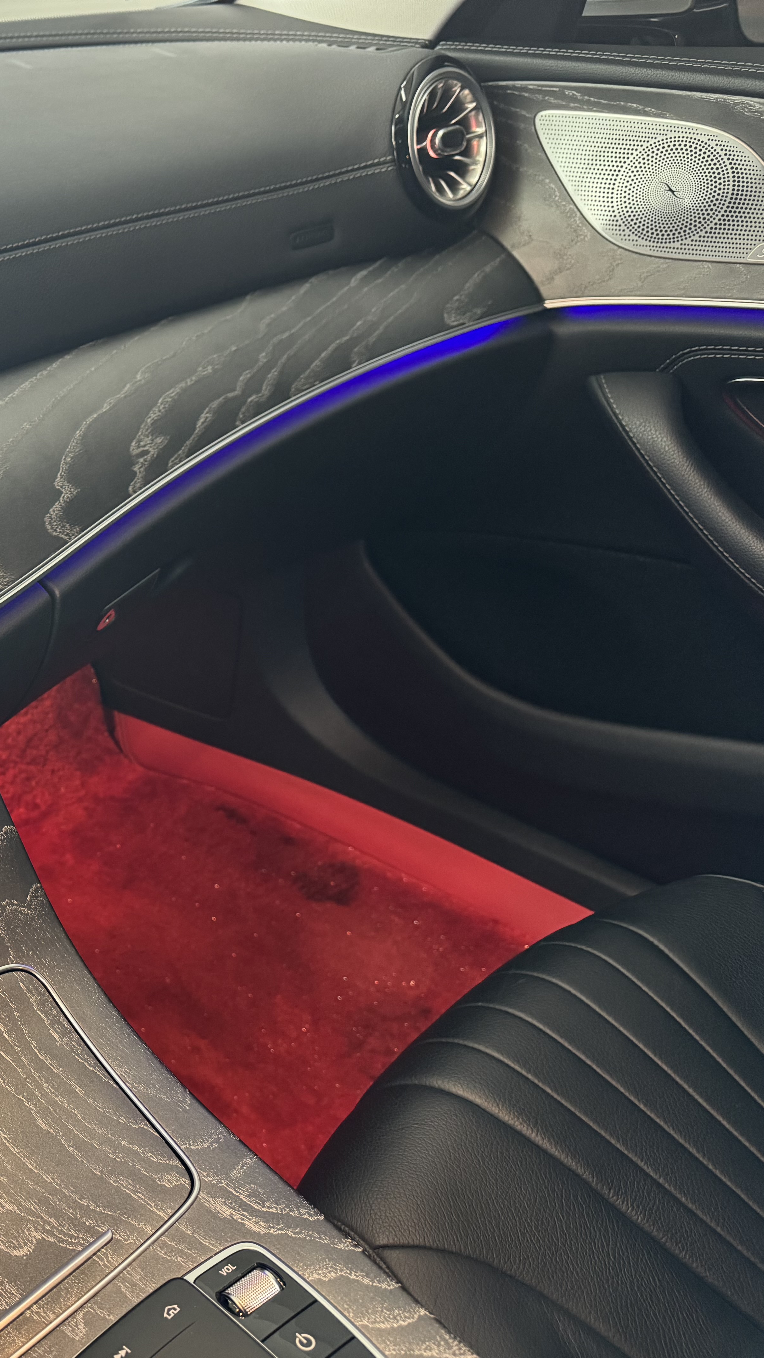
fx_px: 1261
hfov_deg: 30.0
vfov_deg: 56.6
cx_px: -91
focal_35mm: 35
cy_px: 680
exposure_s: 1/56
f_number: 1.78
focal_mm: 6.76
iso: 400
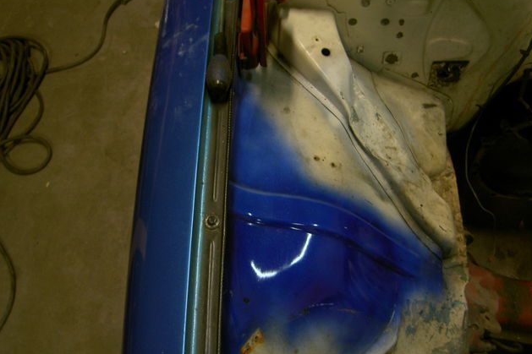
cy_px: 193
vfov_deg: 36.8
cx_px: 270
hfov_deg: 53.1
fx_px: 532
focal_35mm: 36
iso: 50
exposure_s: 1/8
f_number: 2.8
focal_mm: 5.6
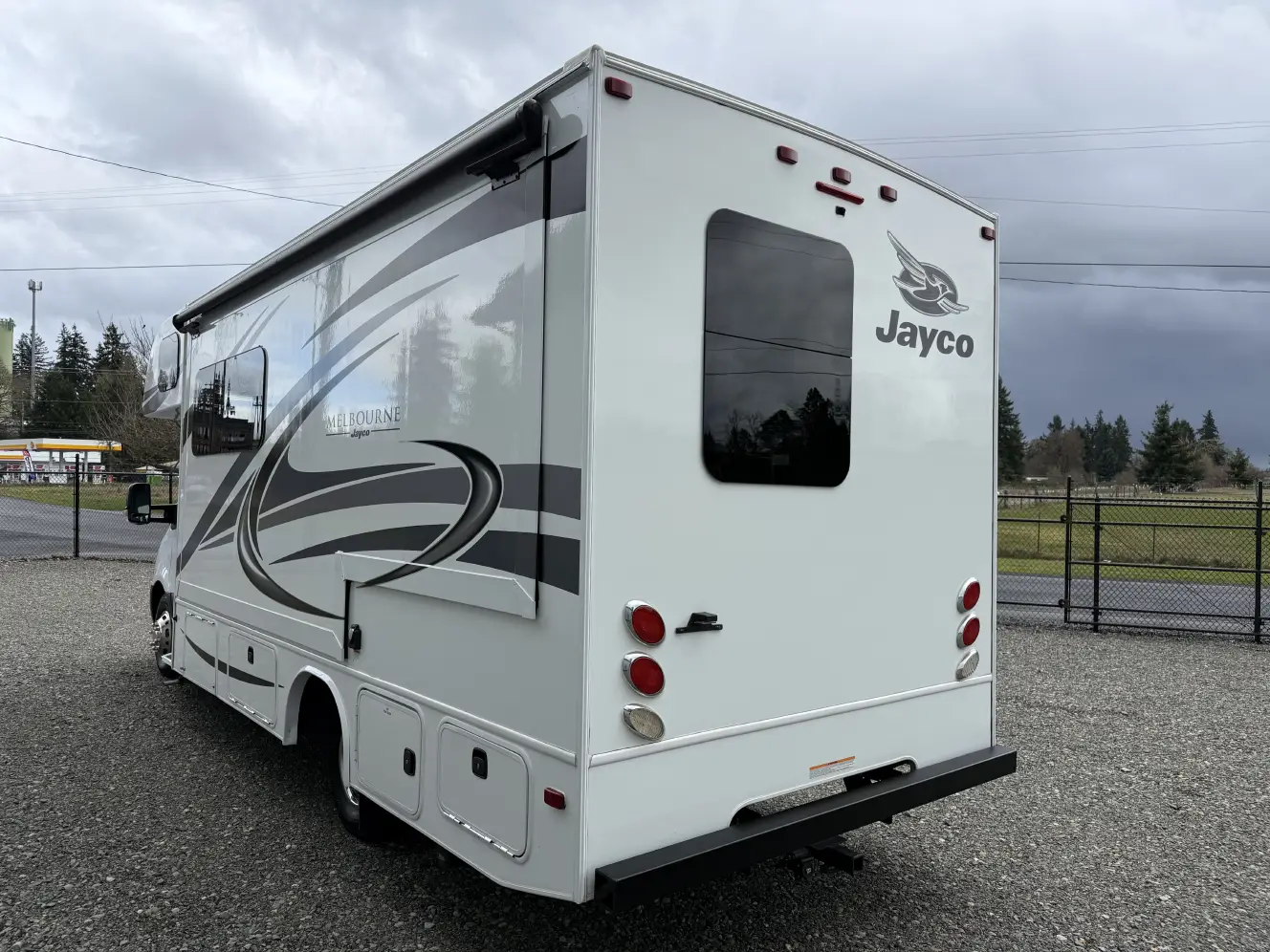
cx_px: 635
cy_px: 476
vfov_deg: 56.8
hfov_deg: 71.6
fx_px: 881
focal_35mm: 24
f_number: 1.78
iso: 80
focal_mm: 6.76
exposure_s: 1/3021
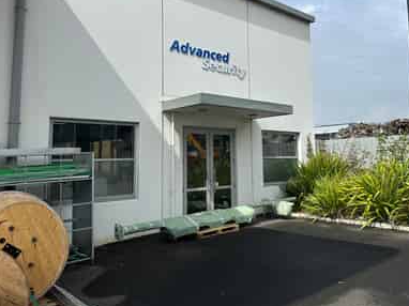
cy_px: 116
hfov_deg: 58.3
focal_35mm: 31
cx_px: 225
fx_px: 366
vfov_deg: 45.0
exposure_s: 1/8197
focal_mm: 6.86
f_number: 1.78
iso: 80
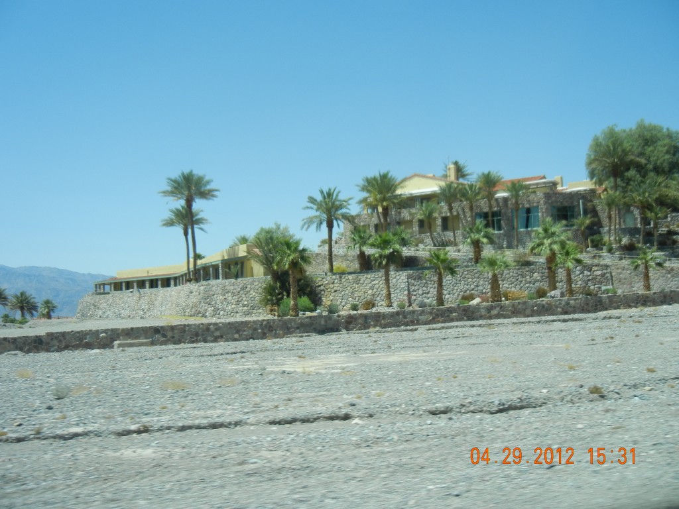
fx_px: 667
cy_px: 254
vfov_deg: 41.8
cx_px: 340
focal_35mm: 34
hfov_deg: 54.0
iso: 160
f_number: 7.2
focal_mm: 6.2
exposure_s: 1/315
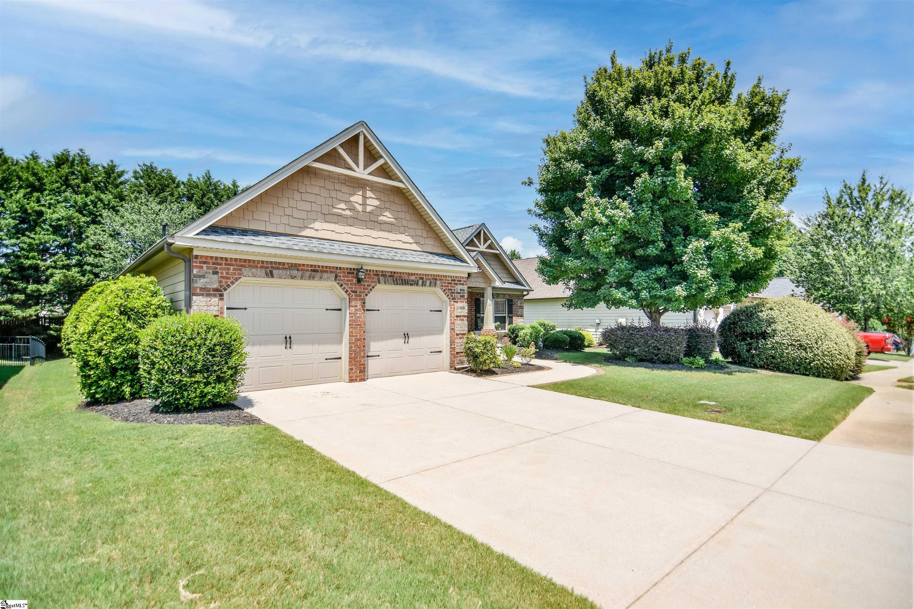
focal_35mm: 16
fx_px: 419
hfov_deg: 95.0
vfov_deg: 72.1
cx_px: 457
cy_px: 304
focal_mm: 11
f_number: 2.8
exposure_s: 1/2000
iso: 160
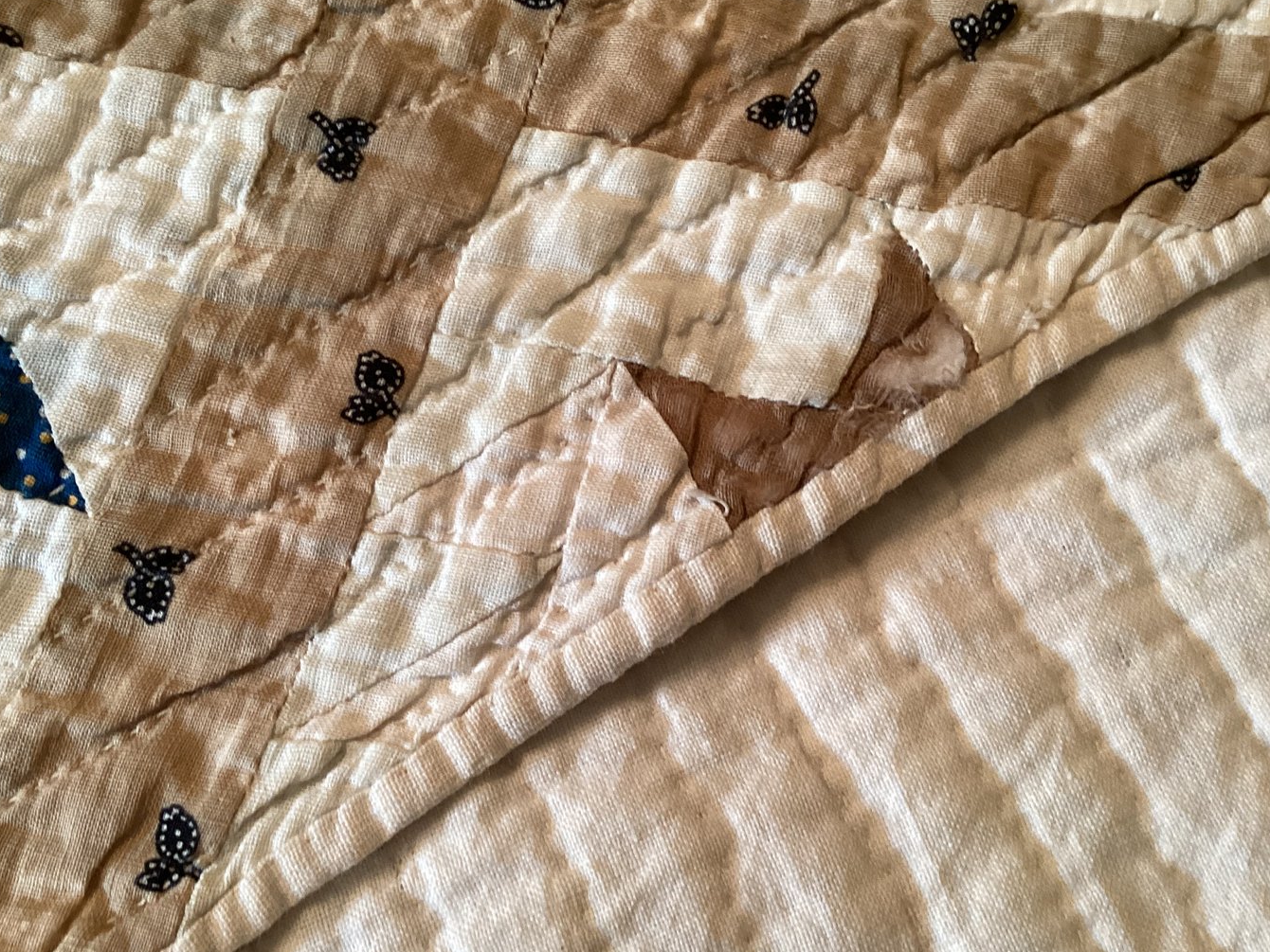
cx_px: 608
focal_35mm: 35
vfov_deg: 40.7
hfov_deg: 52.6
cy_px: 451
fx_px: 1284
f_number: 2.4
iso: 200
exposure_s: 1/50
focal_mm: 3.3
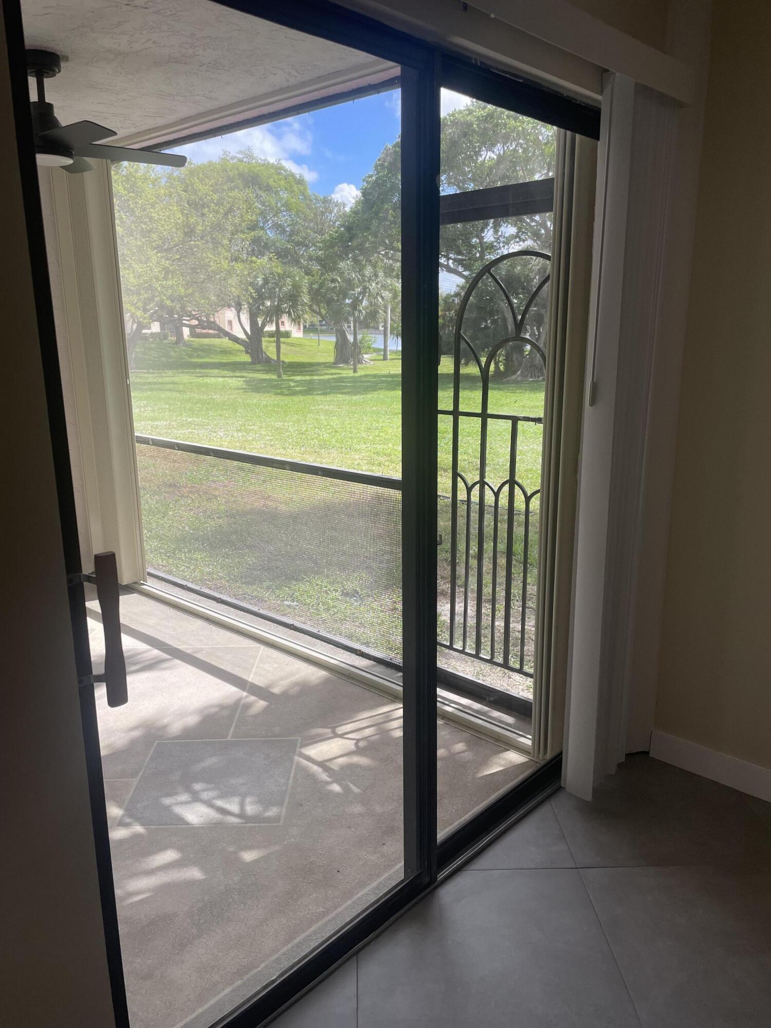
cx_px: 386
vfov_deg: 67.3
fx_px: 772
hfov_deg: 53.1
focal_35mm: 26
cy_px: 514
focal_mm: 4.2
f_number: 1.6
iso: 50
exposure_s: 1/703
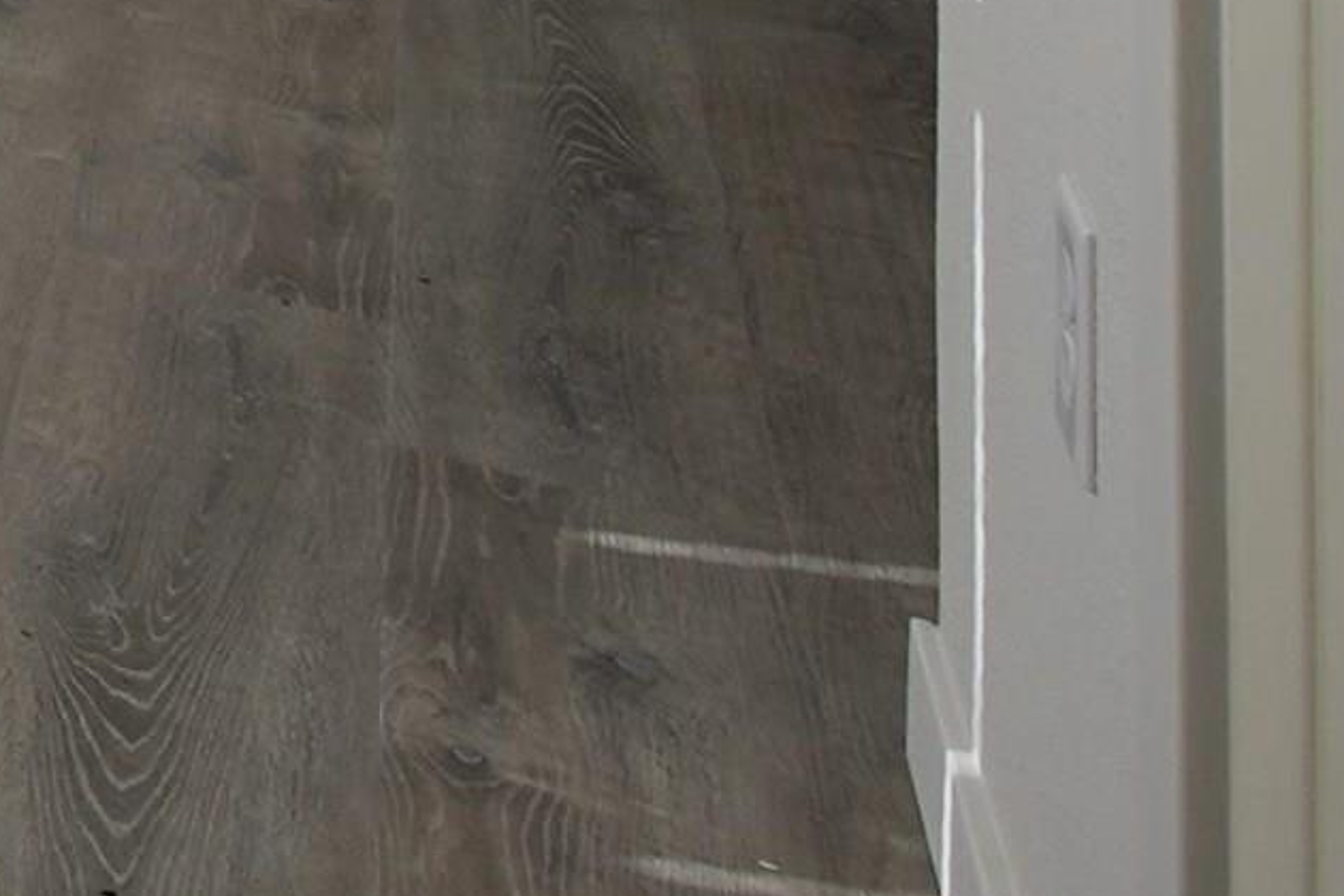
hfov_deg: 15.6
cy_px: -1159
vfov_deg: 13.5
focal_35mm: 78
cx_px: -1771
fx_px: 2912
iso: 100
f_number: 4.5
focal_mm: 11
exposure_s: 1/80
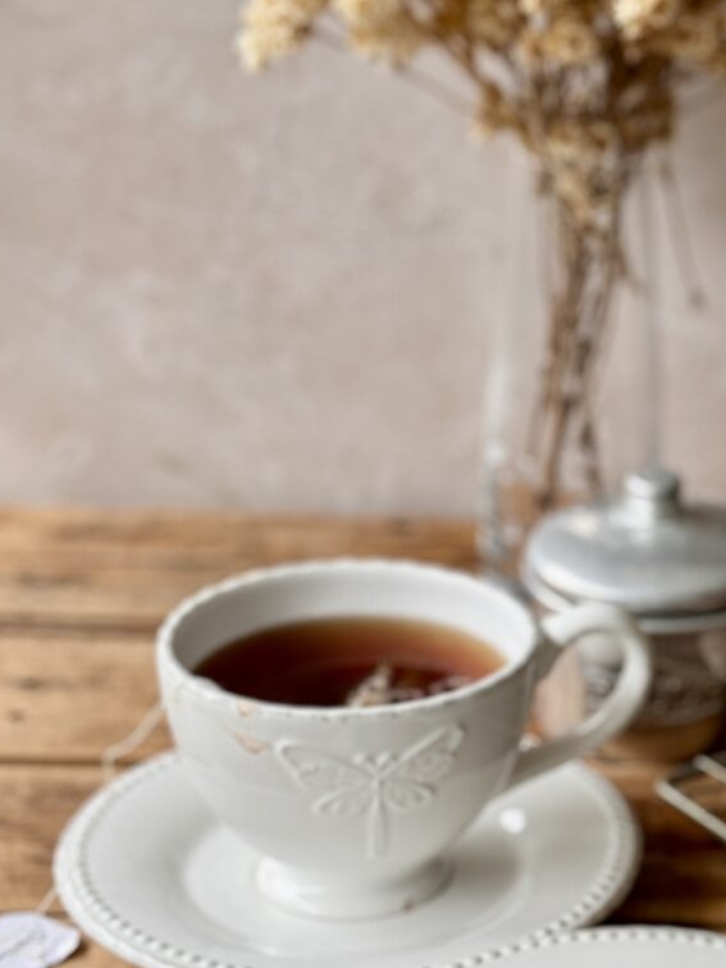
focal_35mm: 99
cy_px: 529
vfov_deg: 19.8
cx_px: 698
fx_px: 2768
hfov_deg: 14.7
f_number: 1.78
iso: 64
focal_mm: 6.76
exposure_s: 1/134
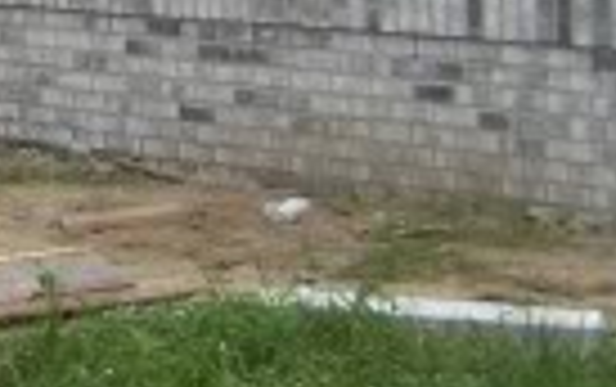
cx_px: -710
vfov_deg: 6.8
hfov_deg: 10.1
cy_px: -382
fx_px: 3160
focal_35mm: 188
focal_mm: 6.3
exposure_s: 1/1000
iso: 80
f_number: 4
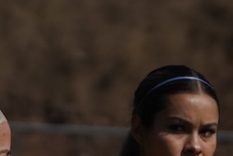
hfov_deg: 2.2
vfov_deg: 1.5
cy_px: 339
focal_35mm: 922
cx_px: 72
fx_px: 5971
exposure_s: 1/8000
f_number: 5.6
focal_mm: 192
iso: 1000
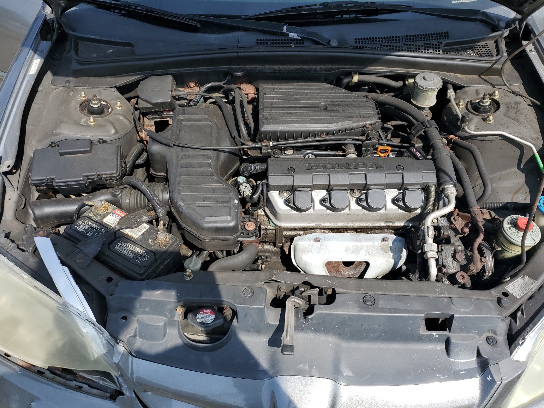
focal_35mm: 27
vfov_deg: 51.4
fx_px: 424
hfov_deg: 65.3
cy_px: 202
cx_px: 281
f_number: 1.5
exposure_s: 1/2000
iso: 50
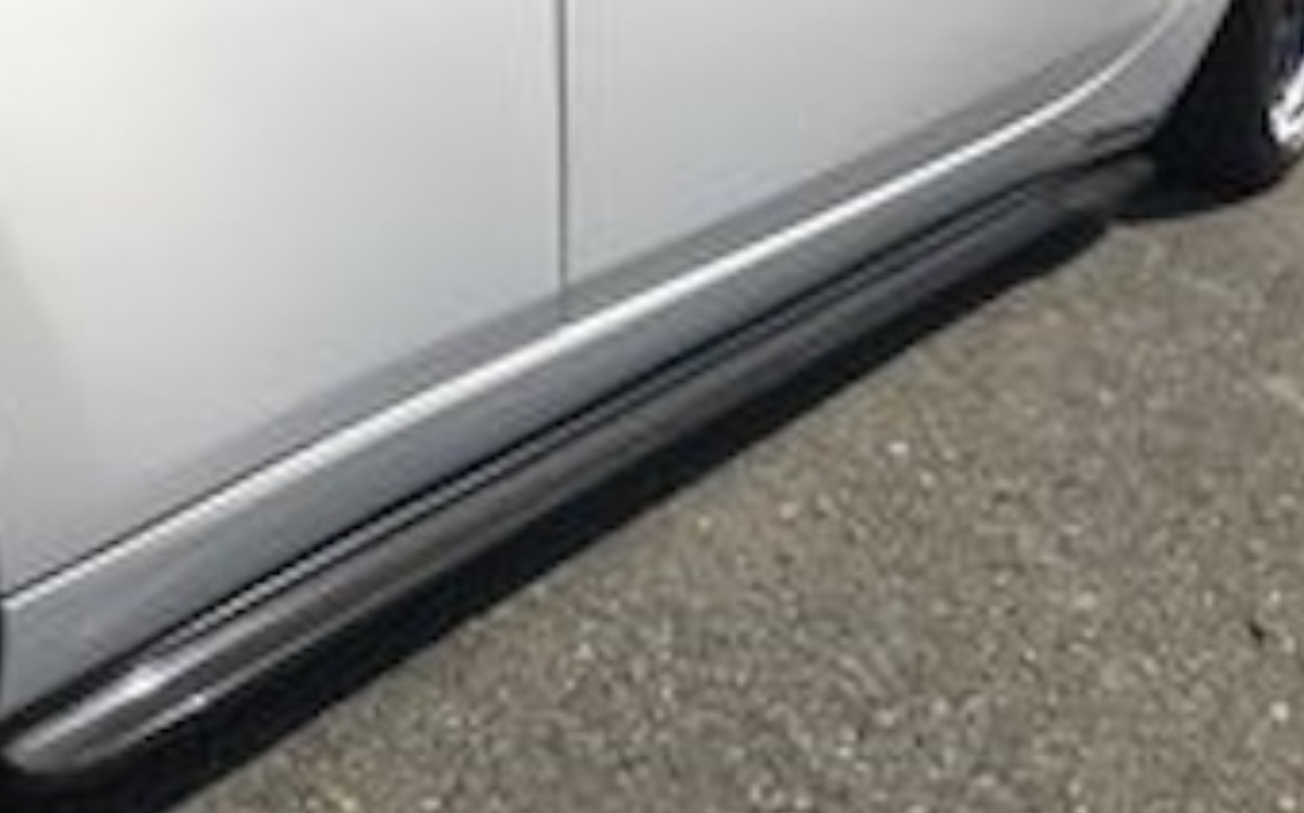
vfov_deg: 36.2
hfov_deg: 55.3
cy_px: 422
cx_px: 589
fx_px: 1243
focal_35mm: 35
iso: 25
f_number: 2.2
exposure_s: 1/1972
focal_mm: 4.15
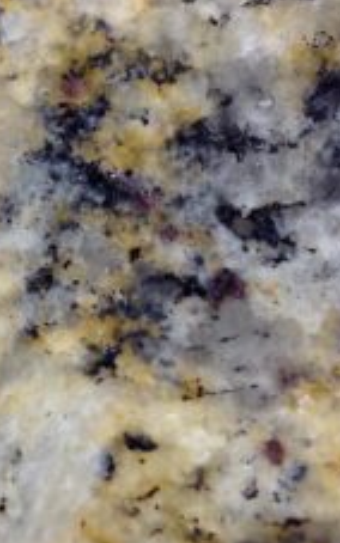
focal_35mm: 98
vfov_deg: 20.8
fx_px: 1452
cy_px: 69
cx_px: -115
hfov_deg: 12.9
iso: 80
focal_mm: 4.28
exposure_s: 1/15
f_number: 2.4
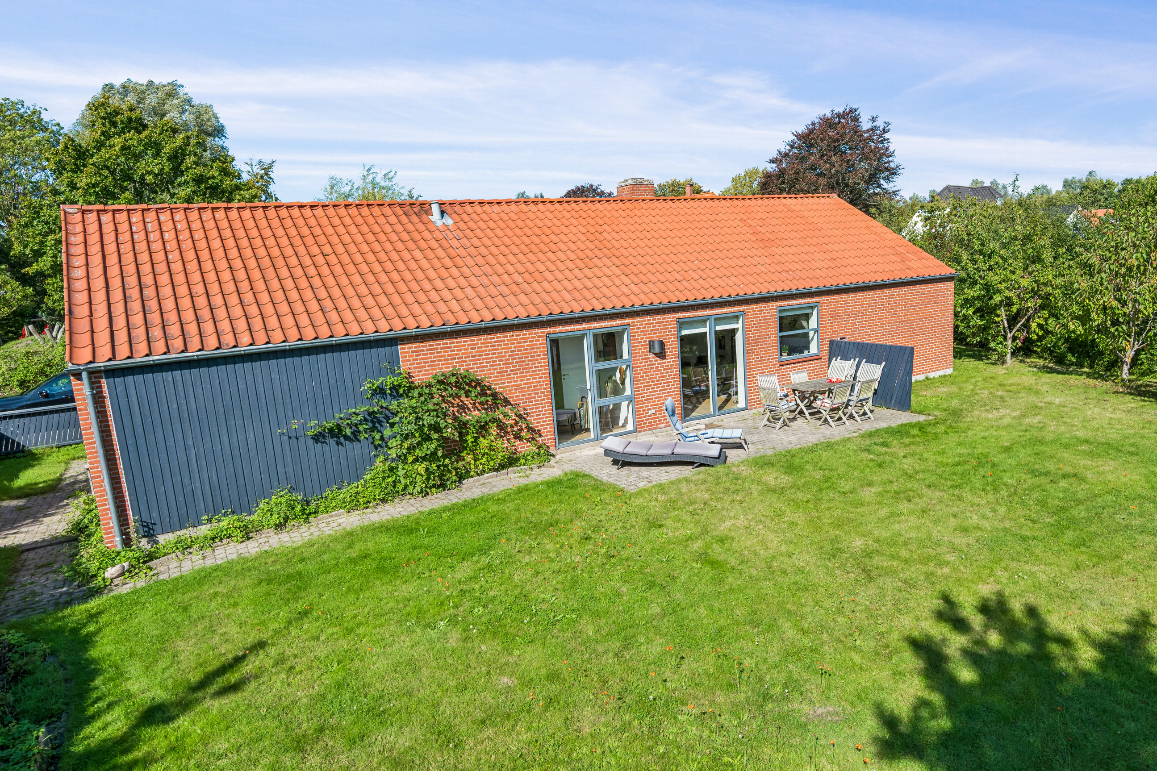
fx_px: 726
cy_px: 416
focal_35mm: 23
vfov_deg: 55.9
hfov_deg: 77.1
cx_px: 612
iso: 400
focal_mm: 19.5
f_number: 7.1
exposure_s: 1/1000
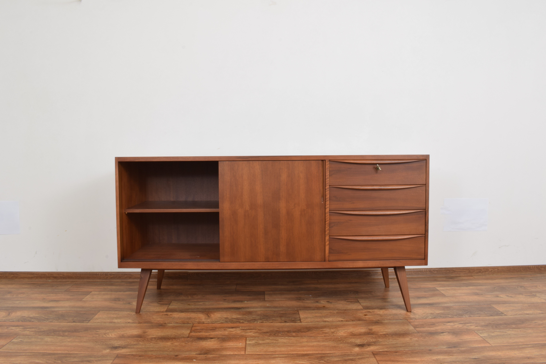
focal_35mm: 30
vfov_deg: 43.6
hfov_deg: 61.9
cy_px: 182
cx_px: 273
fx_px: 455
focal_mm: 20
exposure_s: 4
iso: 100
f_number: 22
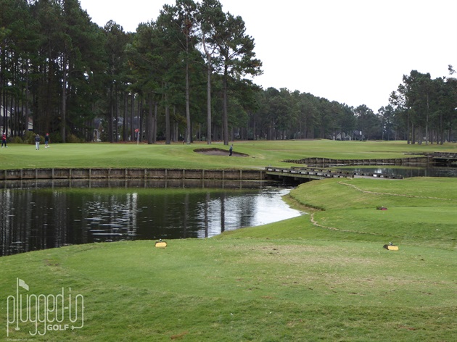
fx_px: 1201
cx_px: 228
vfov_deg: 16.2
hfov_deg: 21.5
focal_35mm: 91
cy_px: 171
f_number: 4.8
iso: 80
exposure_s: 1/100
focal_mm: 15
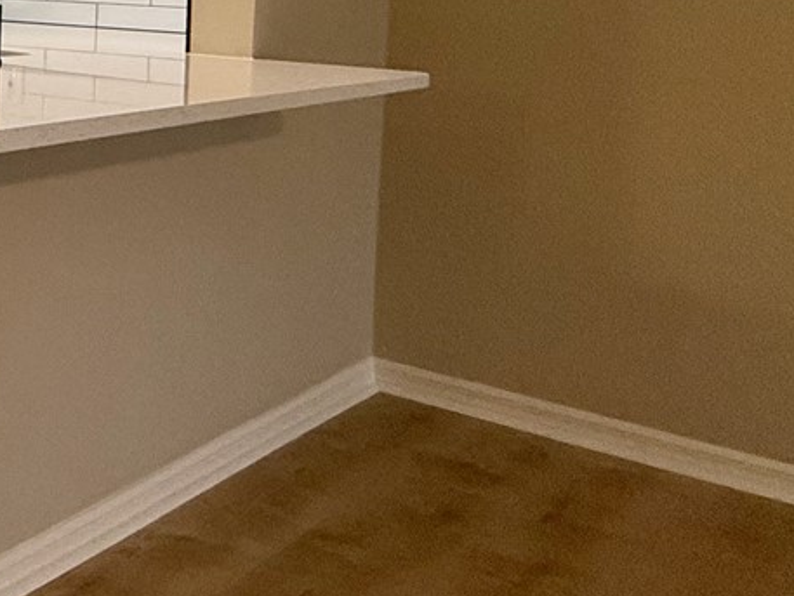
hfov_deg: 23.4
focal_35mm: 49
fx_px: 1124
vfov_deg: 27.7
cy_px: -19
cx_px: -579
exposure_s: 1/120
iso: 250
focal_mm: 2.22
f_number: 2.2
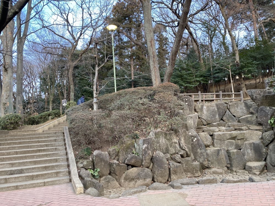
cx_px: 138
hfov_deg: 67.3
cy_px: 103
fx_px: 207
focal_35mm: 26
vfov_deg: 53.1
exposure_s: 1/121
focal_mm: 4.25
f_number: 1.8
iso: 125
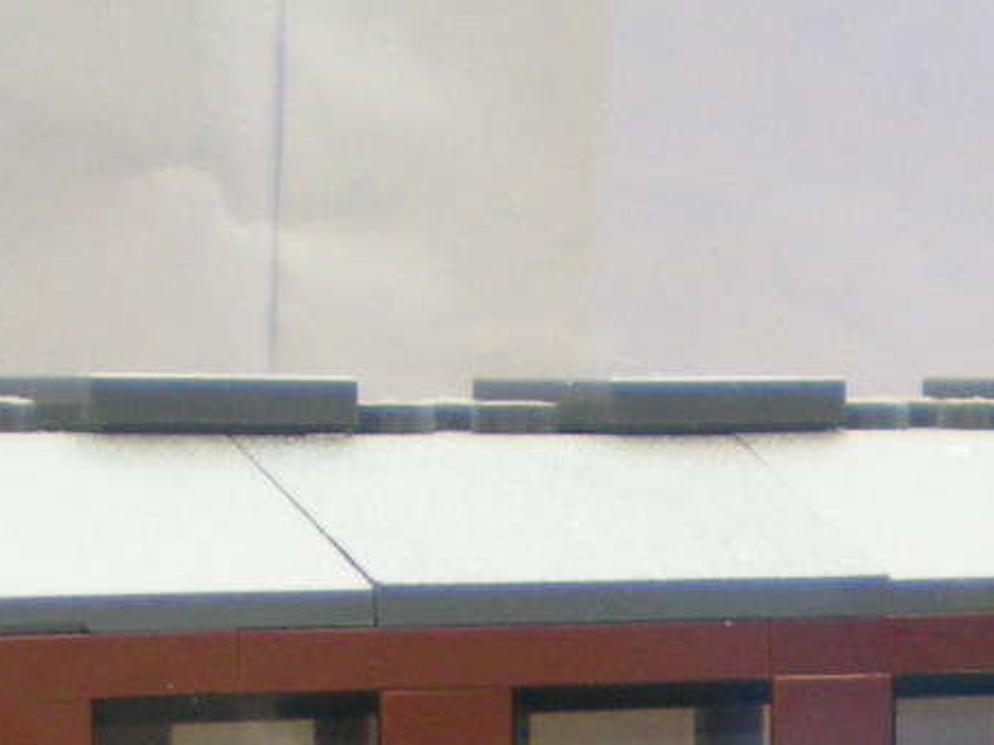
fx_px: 4909
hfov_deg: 11.4
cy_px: 1291
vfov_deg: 8.4
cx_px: 1138
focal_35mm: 171
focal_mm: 6.3
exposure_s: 1/54
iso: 156
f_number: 3.1
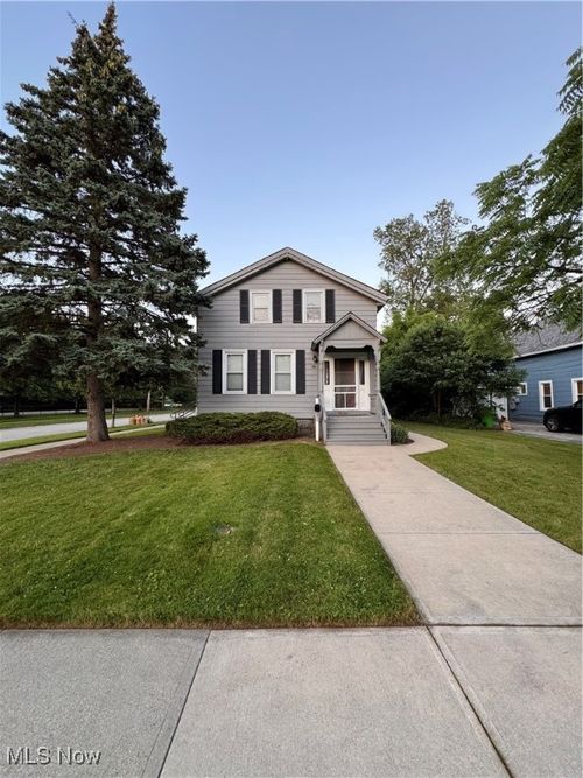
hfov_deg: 85.7
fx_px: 314
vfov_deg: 102.1
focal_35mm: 14
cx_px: 292
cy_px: 389
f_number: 2.2
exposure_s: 1/99
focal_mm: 2.22
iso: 160
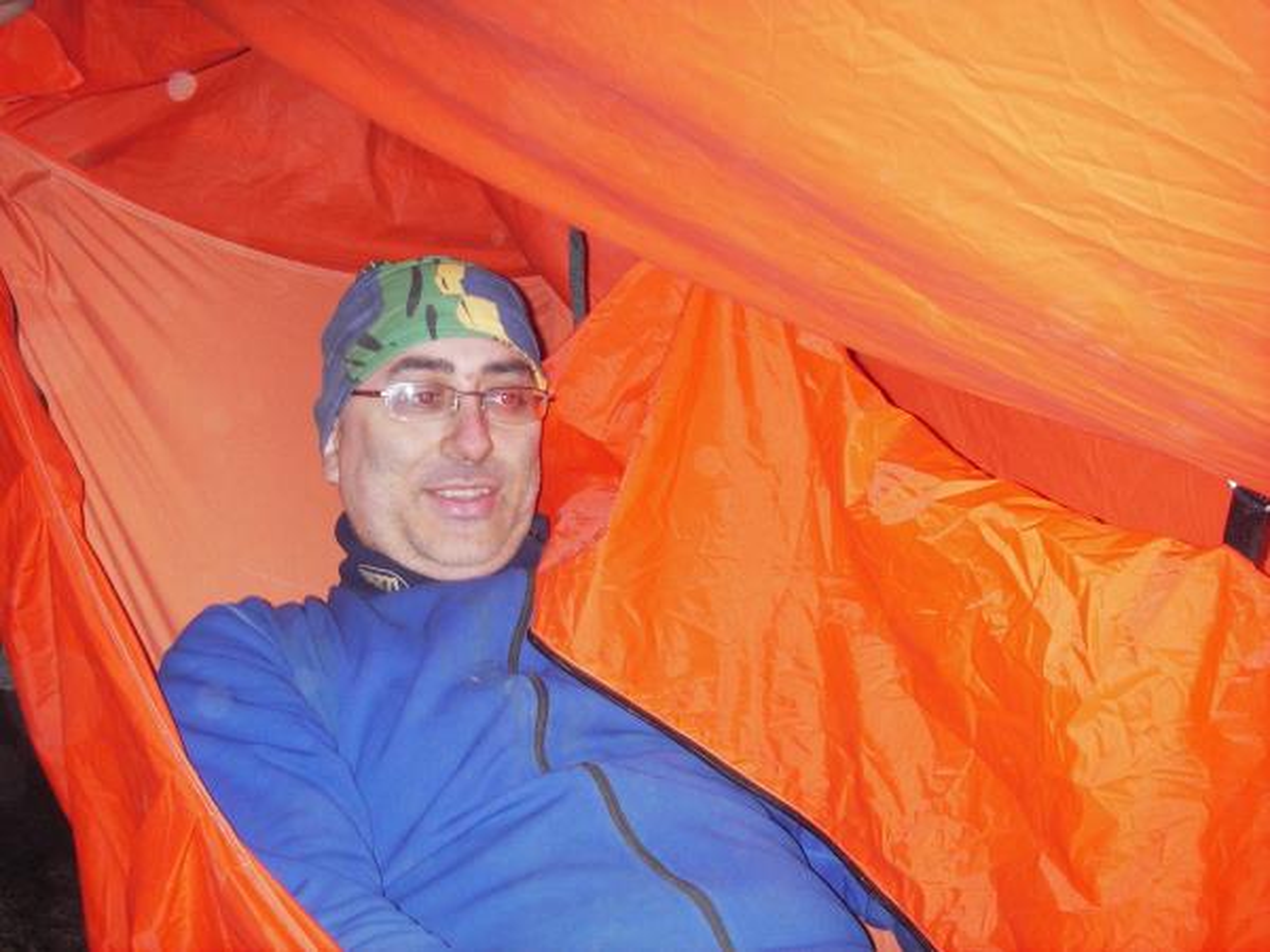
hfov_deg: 49.0
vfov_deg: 37.7
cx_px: 635
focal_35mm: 38
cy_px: 476
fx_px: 1394
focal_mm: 6.3
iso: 100
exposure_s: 1/30
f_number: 3.3
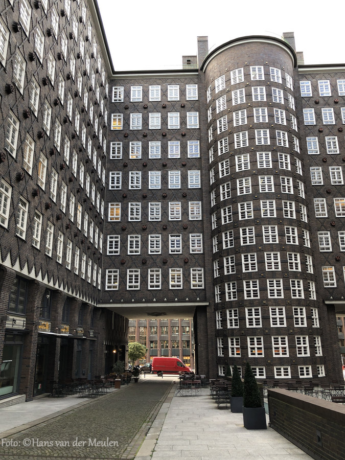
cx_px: 171
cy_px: 229
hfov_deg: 48.2
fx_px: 385
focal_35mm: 29
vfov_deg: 61.7
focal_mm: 3.99
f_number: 1.8
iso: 20
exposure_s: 1/120
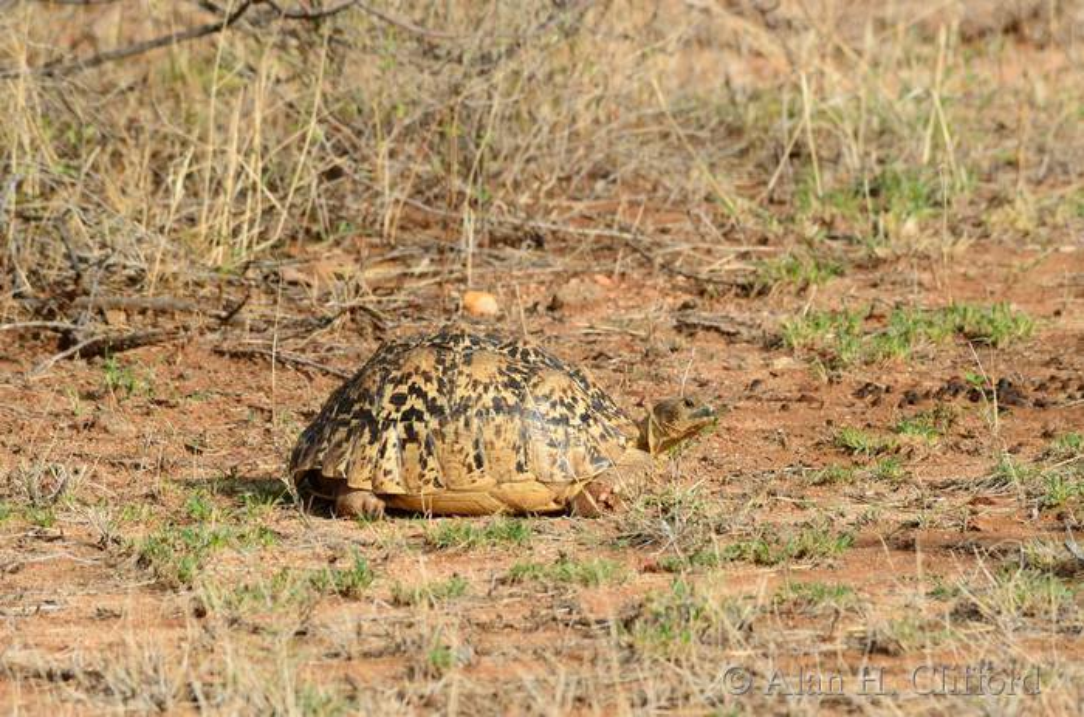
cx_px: 542
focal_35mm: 600
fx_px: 18022
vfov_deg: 2.3
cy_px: 358
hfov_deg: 3.4
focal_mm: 400
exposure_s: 1/400
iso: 200
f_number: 9
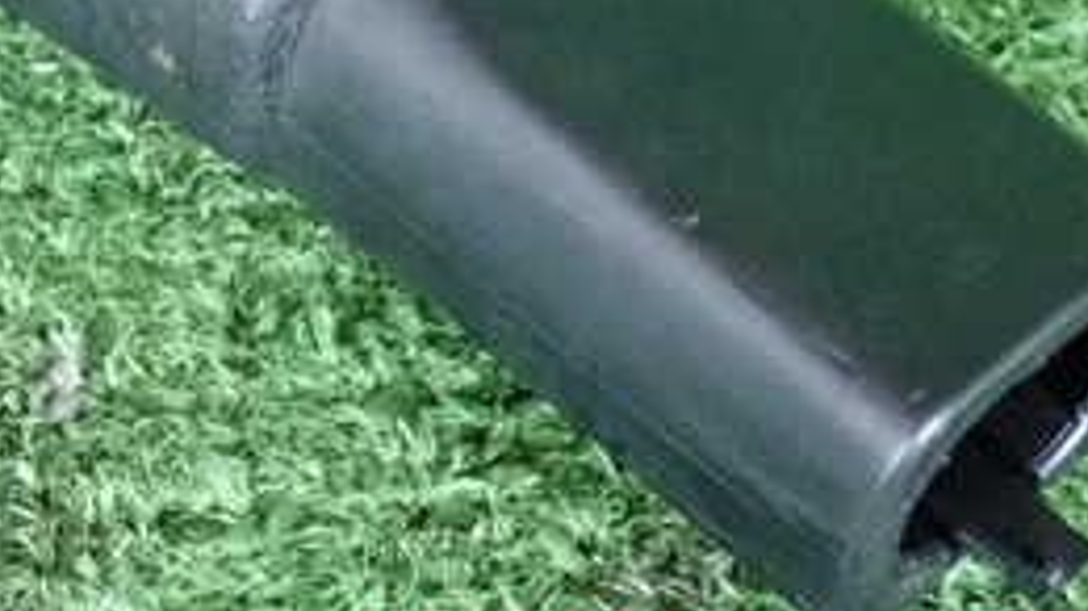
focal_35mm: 206
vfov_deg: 5.8
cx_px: 80
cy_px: -209
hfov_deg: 10.4
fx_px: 5941
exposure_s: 1/125
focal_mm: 14.62
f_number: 4.3
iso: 2500
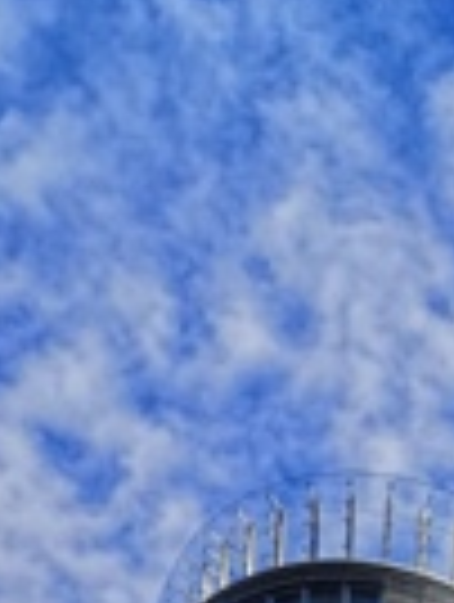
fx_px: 2807
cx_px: 652
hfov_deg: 9.0
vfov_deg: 10.1
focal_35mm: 161
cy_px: 1624
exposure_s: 1/1996
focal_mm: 3.95
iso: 50
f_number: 1.8
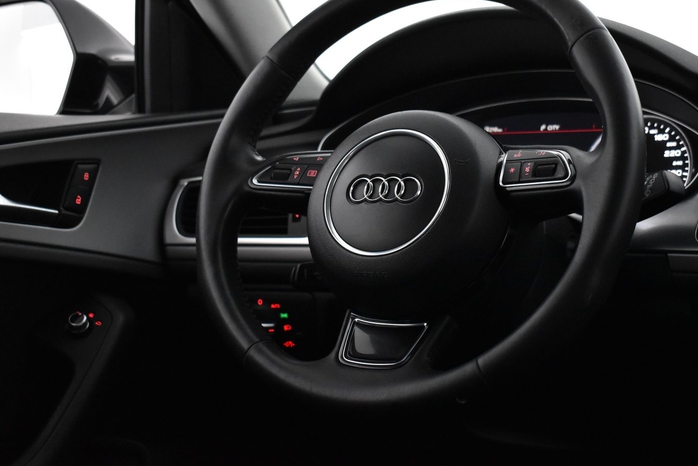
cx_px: 405
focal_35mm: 60
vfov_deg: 22.6
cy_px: 192
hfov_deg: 33.3
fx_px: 1164
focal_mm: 34
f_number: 4.5
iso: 3200
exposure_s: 1/60
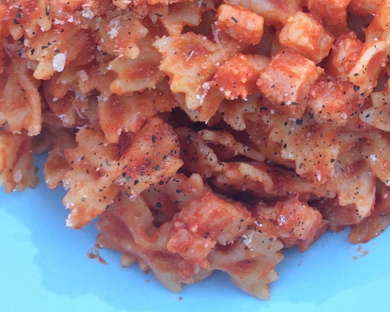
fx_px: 843
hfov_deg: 25.4
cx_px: 335
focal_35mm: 73
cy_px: -44
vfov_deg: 19.9
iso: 32
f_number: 2.2
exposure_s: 1/50
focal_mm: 4.15
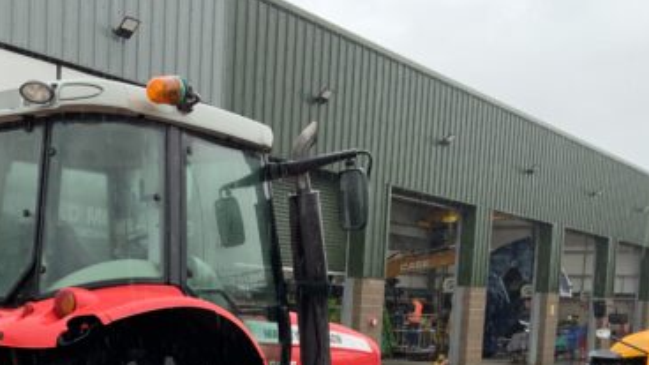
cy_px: 390
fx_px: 946
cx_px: 187
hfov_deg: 37.2
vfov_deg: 20.9
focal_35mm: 55
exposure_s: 1/122
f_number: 1.8
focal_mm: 3
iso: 40
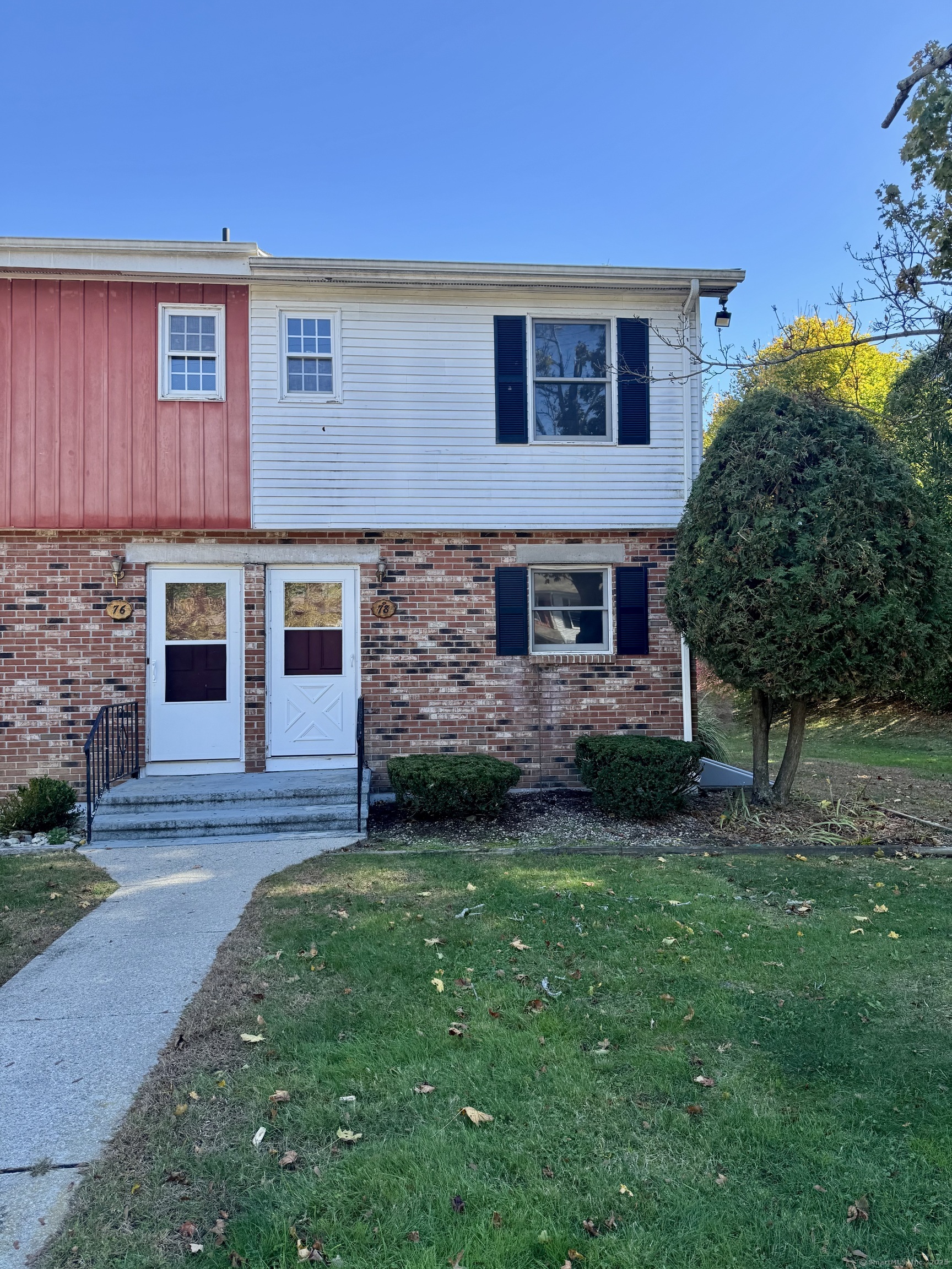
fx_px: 880
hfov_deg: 56.8
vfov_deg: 71.6
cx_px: 476
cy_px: 634
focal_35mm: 24
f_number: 1.78
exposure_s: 1/812
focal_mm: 6.76
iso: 80
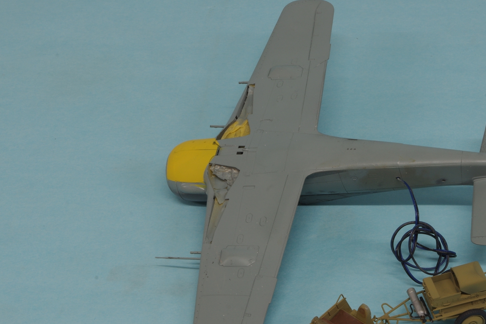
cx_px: 338
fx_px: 1430
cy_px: 213
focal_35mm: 106
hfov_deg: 19.2
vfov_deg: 12.9
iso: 100
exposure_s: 1
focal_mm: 48
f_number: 29
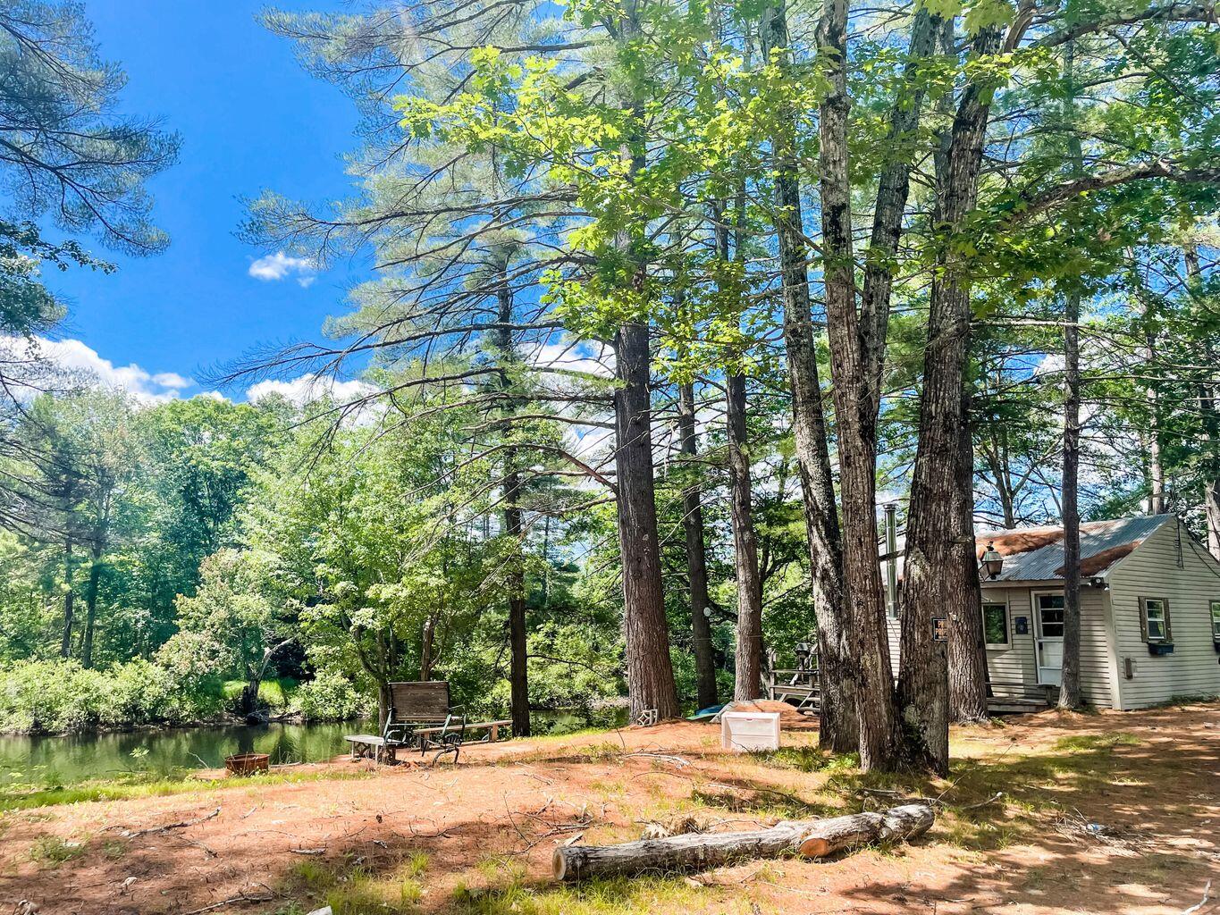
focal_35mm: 26
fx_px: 916
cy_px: 458
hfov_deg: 67.3
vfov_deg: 53.1
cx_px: 610
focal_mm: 4.2
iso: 32
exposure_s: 1/1300
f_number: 1.6
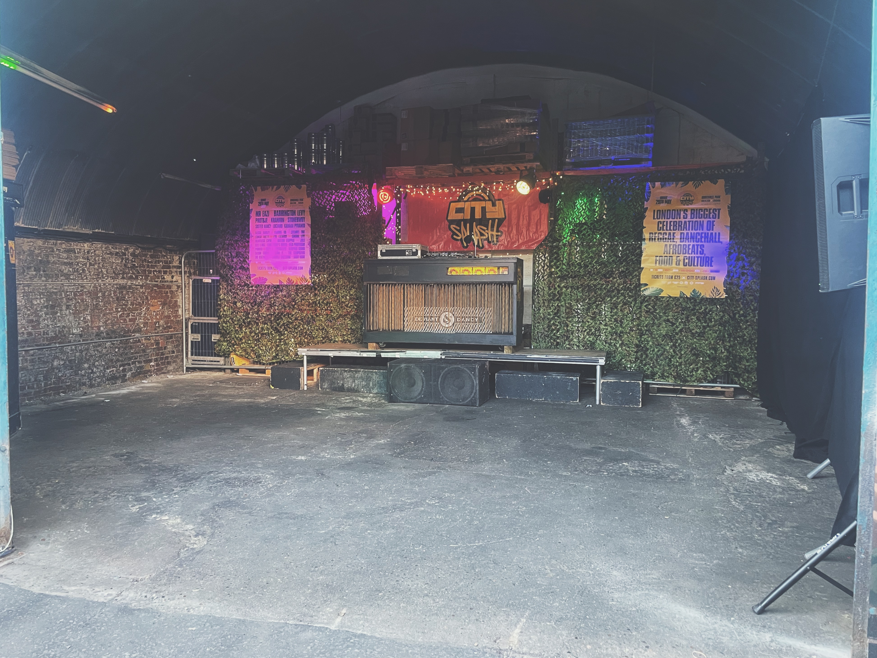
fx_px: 684
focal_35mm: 27
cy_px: 329
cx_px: 426
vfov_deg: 51.4
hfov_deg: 65.3
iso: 250
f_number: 1.6
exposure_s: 1/60
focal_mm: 4.2
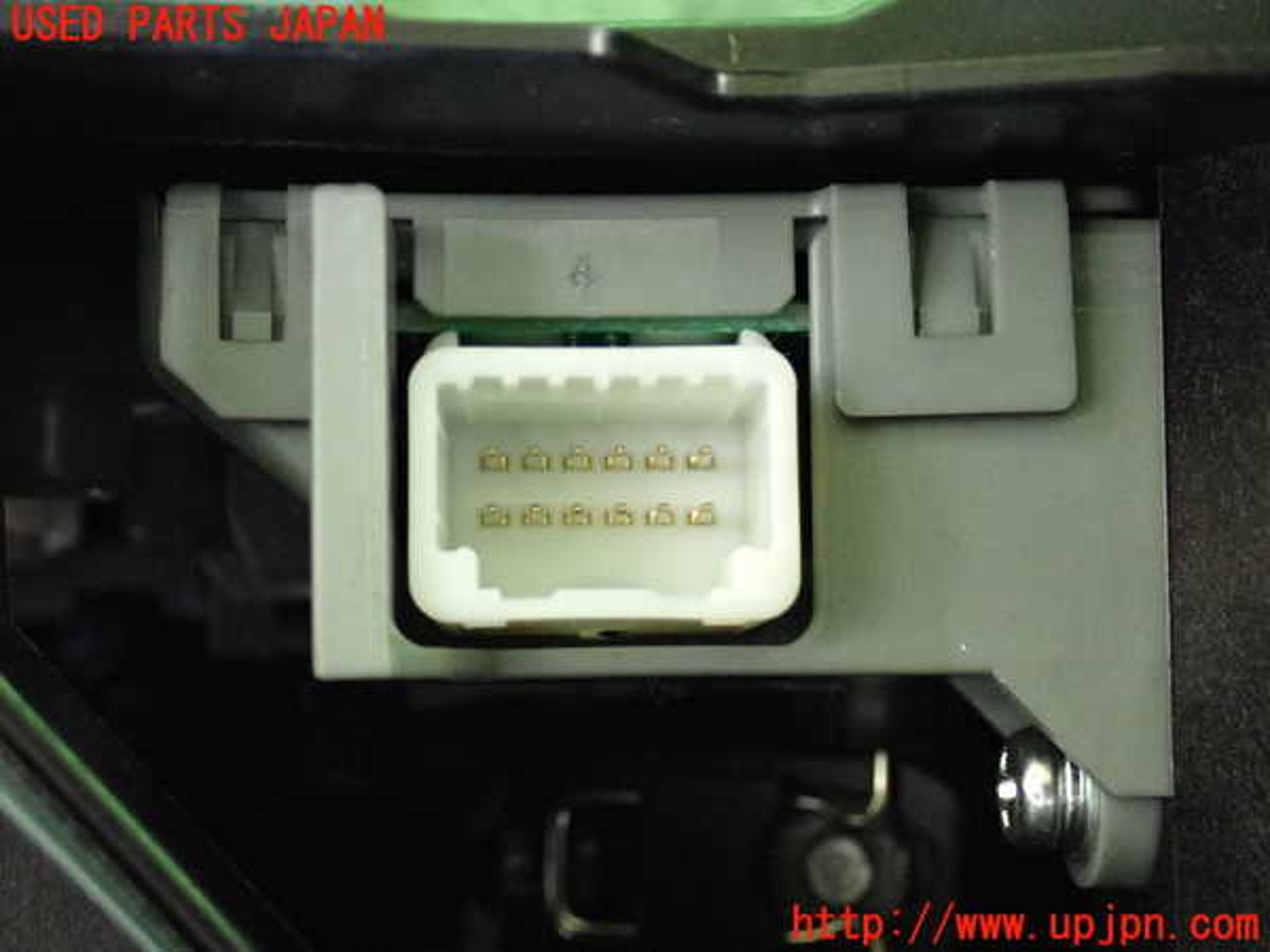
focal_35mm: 67
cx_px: 635
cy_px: 476
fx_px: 2458
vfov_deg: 21.9
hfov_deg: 29.0
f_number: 3.8
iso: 2500
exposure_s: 1/125
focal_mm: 11.88
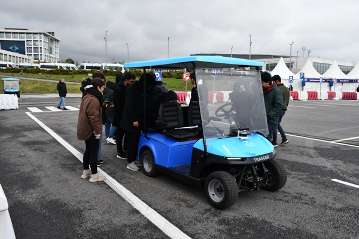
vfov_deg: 43.6
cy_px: 120
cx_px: 180
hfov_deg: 61.9
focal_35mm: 30
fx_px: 299
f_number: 8
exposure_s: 1/250
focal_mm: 20
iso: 200
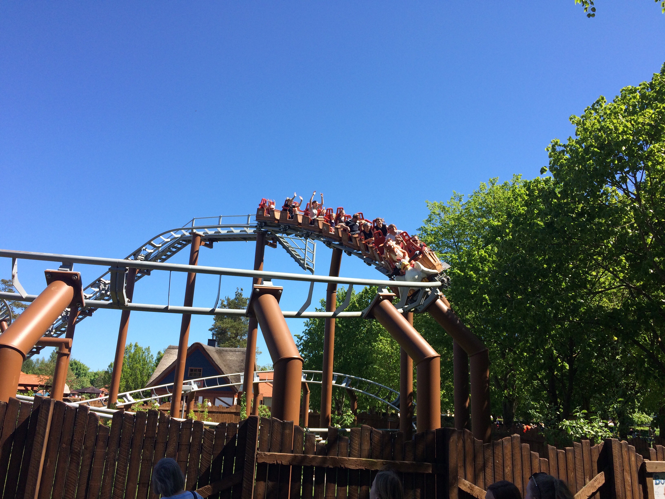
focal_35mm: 29
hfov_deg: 61.7
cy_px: 250
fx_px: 557
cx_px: 332
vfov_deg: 48.2
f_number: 2.2
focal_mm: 4.15
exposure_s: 1/1244
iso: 32
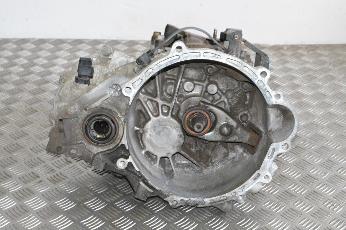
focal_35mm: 60
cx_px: 173
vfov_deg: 22.6
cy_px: 115
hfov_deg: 33.4
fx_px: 576
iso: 6400
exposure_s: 1/60
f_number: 8
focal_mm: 40
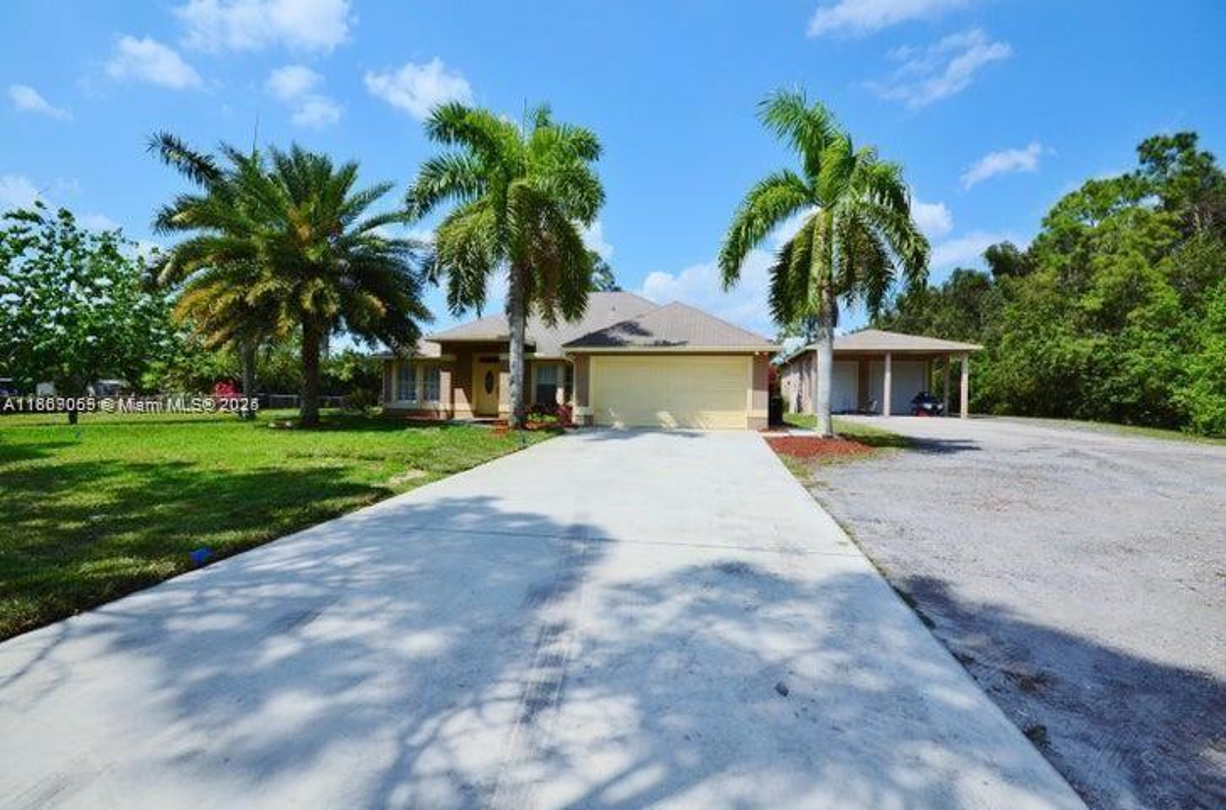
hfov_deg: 100.6
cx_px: 613
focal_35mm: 15
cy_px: 405
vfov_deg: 76.9
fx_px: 509
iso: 360
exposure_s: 1/500
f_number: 11
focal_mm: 10
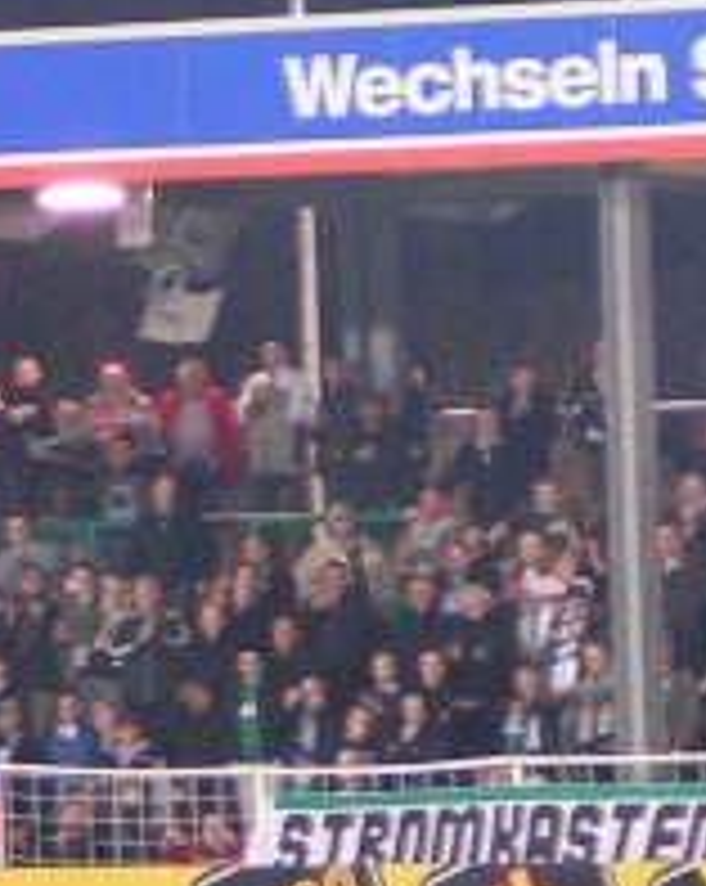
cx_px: -49
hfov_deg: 2.3
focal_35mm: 683
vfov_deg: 2.8
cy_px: 468
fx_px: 17881
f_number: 3.5
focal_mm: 26.3
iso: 200
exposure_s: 1/15
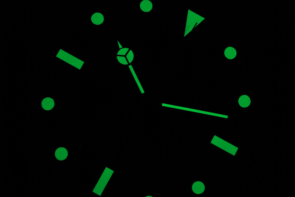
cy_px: 98
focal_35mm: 45
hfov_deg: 43.6
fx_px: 369
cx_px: 148
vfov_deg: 29.9
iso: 100
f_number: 16
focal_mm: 30
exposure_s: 30
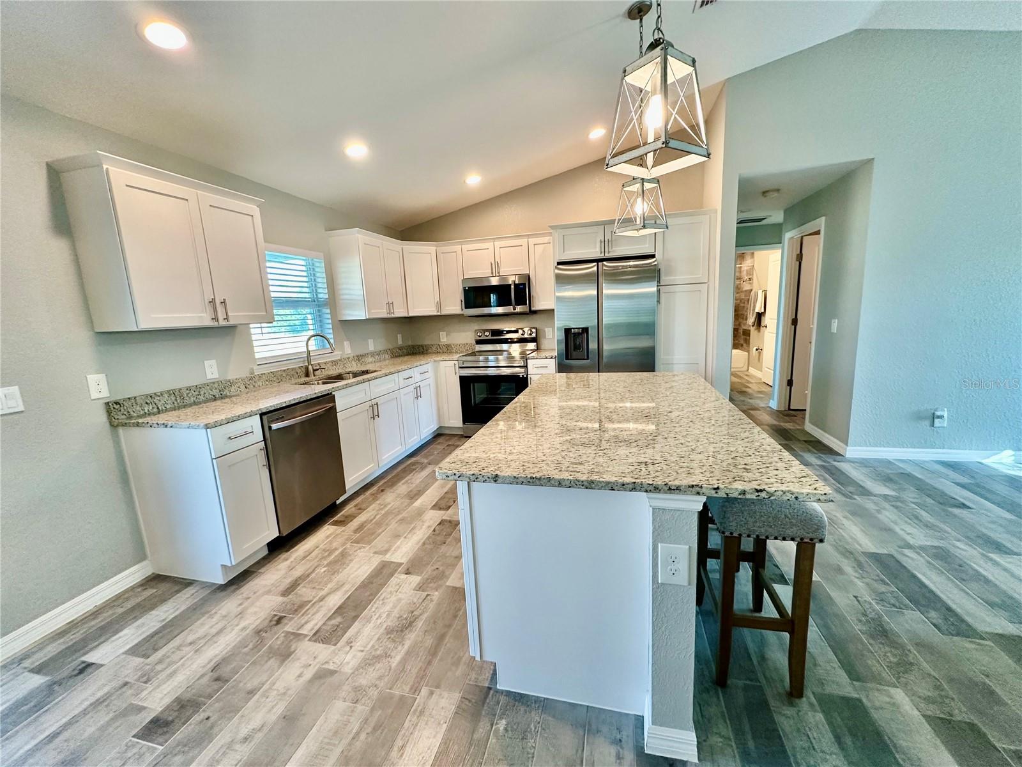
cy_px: 384
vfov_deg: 85.7
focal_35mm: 14
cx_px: 511
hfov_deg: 102.1
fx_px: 413
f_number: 2.2
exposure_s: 1/120
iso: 250
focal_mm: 2.22
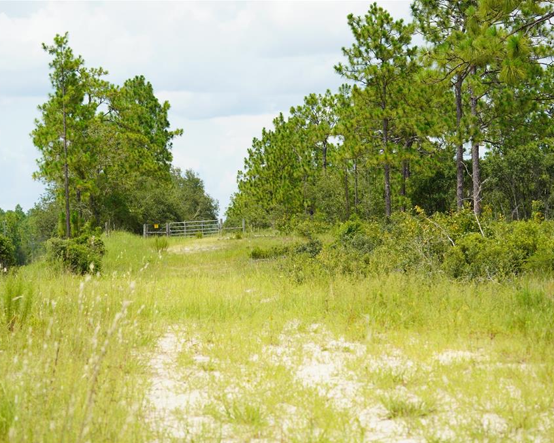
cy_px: 222
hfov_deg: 11.4
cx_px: 272
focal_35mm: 170
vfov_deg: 9.1
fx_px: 2787
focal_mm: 150
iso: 100
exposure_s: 1/250
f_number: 7.1
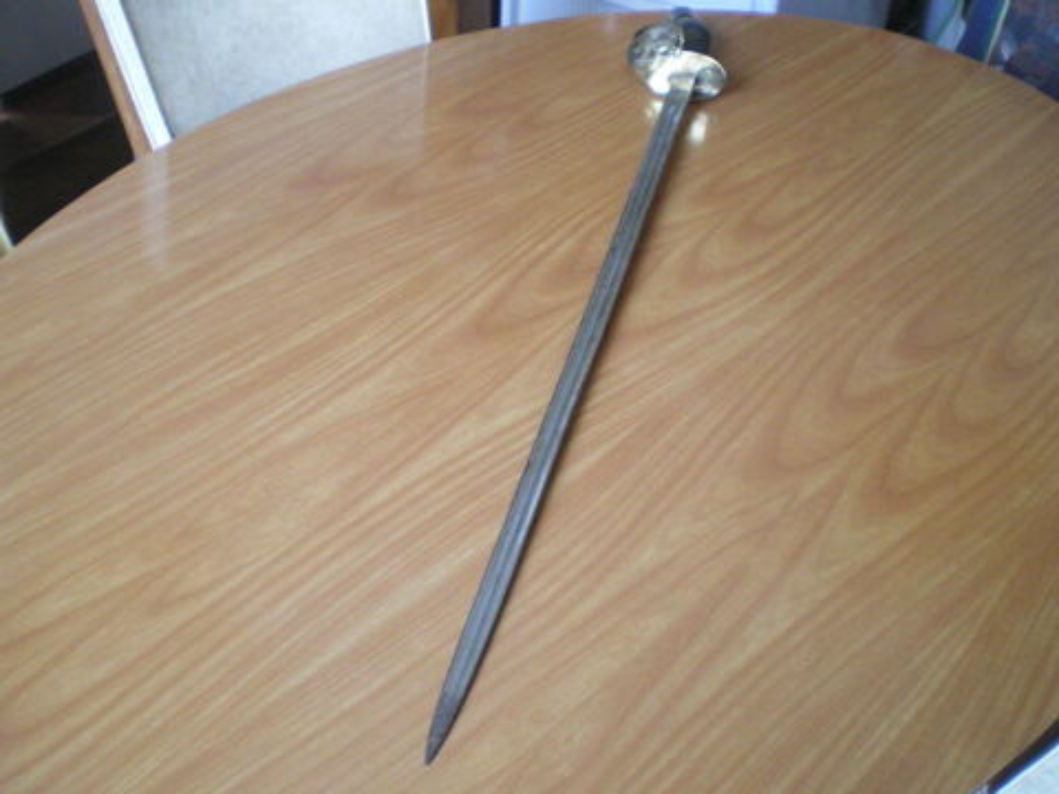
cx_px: 530
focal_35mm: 38
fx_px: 1163
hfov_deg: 49.0
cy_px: 397
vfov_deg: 37.7
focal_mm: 6.3
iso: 400
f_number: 3.1
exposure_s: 1/13
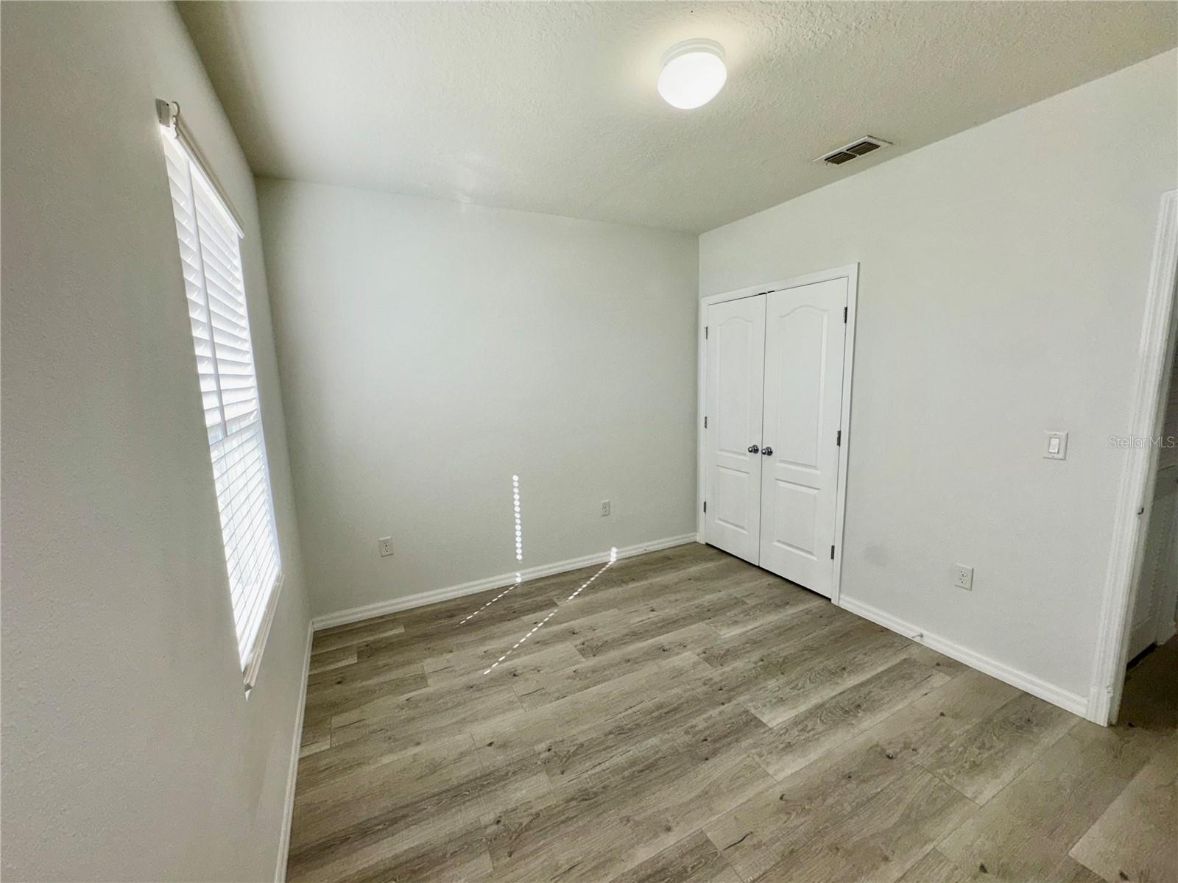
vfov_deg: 85.7
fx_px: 476
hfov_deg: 102.1
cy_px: 442
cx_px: 589
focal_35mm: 14
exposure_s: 1/134
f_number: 2.2
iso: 32
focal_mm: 2.22
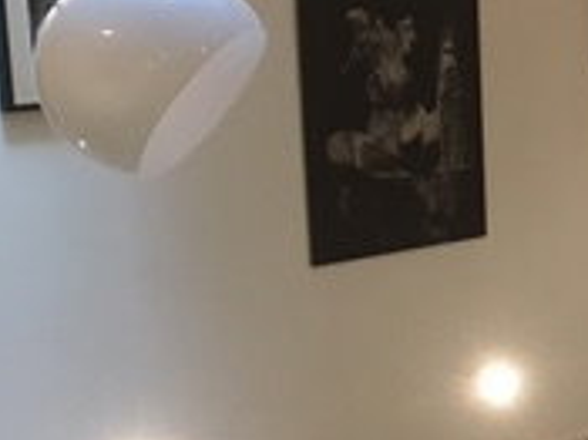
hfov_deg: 16.0
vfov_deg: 13.9
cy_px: 235
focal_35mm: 106
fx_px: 1799
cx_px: 1035
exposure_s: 1/33
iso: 200
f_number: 2.2
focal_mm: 4.15
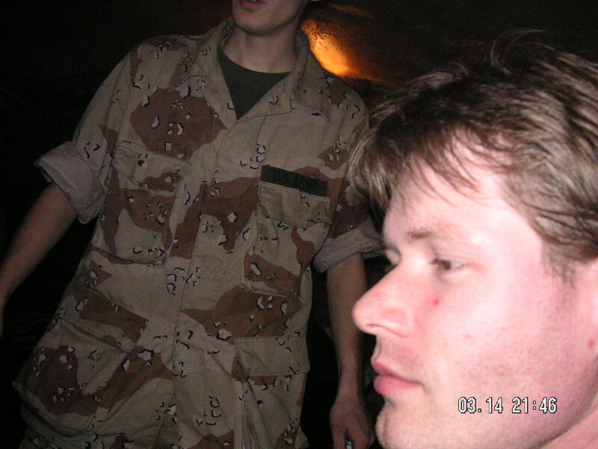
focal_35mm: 37
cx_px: 299
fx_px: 639
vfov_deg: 38.7
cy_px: 224
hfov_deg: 50.1
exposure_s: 1/45
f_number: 2.8
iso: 160
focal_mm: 6.1
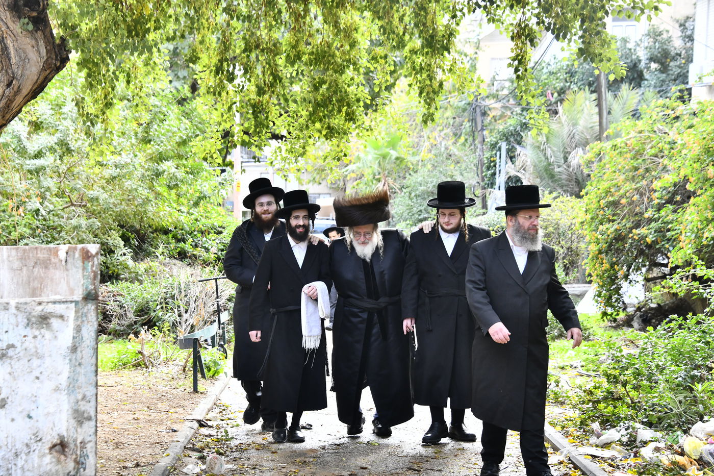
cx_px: 357
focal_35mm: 78
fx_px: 1547
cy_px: 238
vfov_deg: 17.5
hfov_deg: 26.0
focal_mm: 78
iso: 1250
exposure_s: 1/200
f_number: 6.3
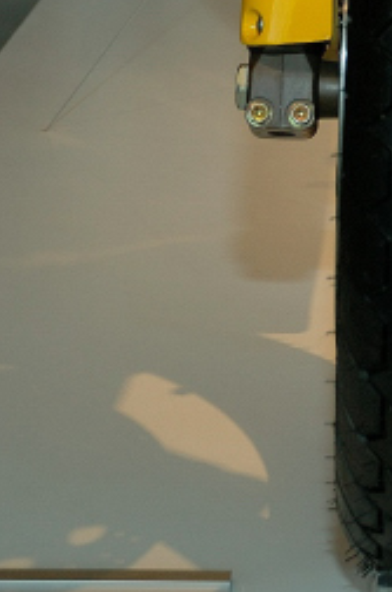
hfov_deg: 10.2
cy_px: -242
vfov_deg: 14.6
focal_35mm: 133
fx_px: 2173
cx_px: 462
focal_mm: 29
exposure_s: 1/125
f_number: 4
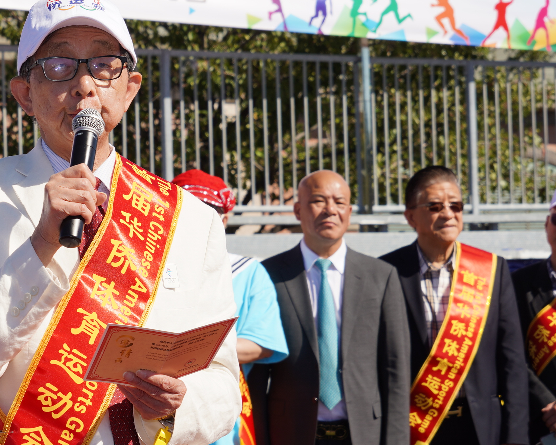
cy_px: 234
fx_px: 2386
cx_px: 109
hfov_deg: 13.2
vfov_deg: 10.7
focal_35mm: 145
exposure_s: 1/200
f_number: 10
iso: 100
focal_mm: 87
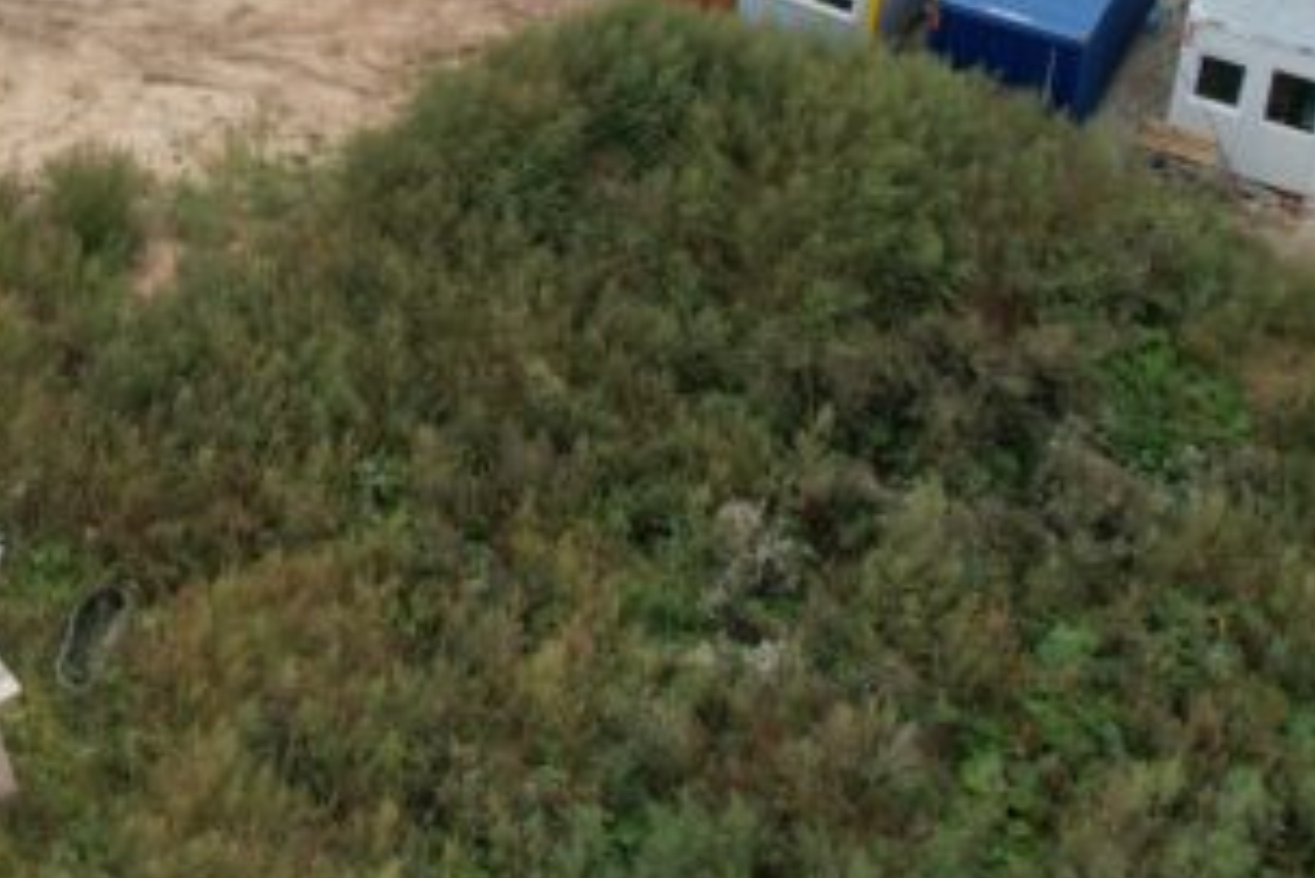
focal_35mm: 74
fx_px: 2704
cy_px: -500
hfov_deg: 25.5
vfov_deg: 16.5
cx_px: -99
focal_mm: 8.38
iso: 200
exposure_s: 1/1250
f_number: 2.8
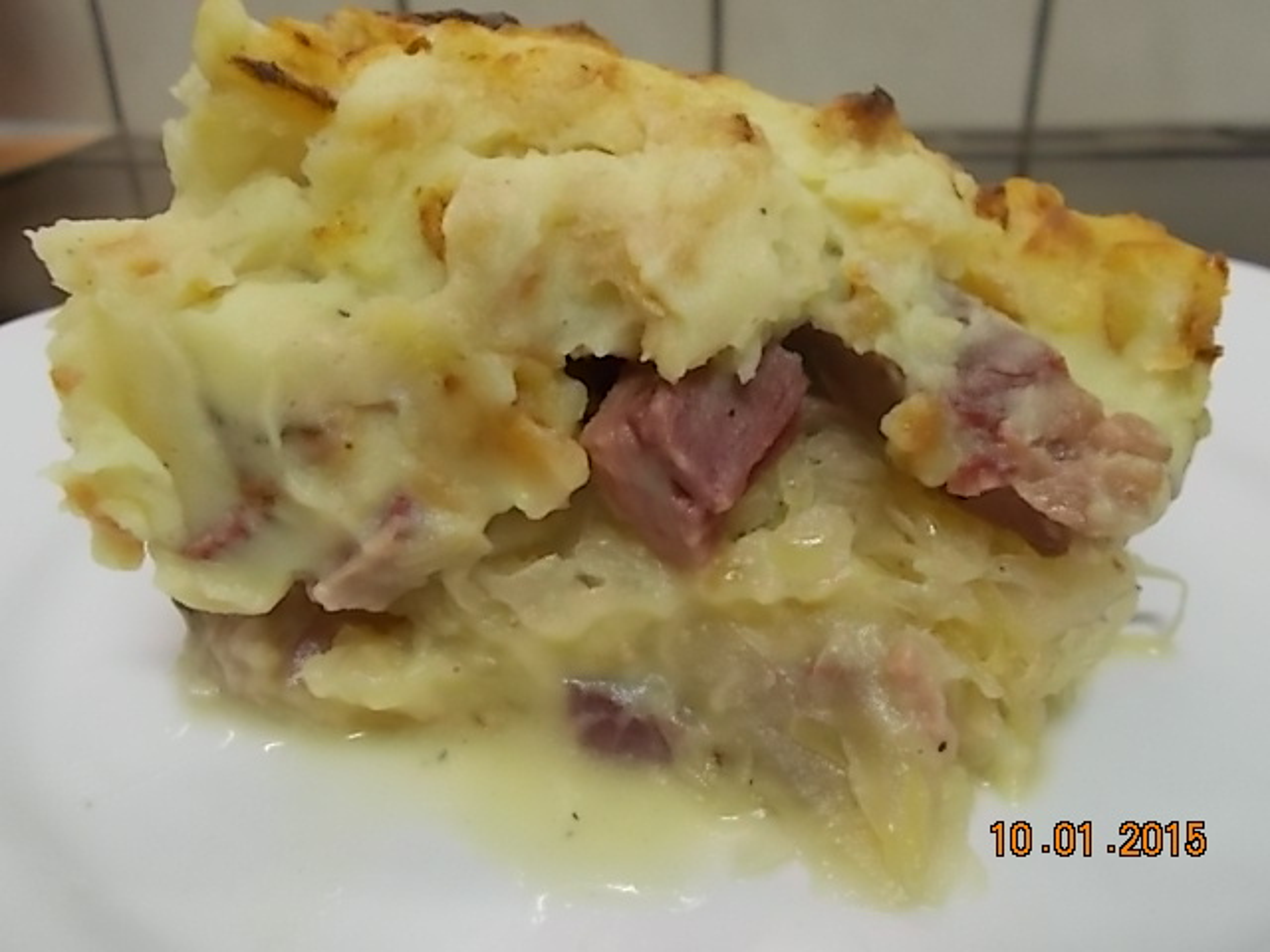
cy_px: 476
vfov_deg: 46.8
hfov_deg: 60.0
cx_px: 635
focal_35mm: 30
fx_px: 1101
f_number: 3.4
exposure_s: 1/10
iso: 200
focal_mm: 5.3
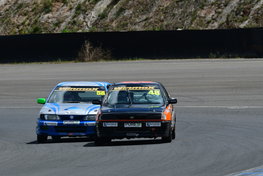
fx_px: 4721
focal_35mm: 646
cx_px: 129
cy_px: 82
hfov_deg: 3.2
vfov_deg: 2.1
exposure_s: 1/640
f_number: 10
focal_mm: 400
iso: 200
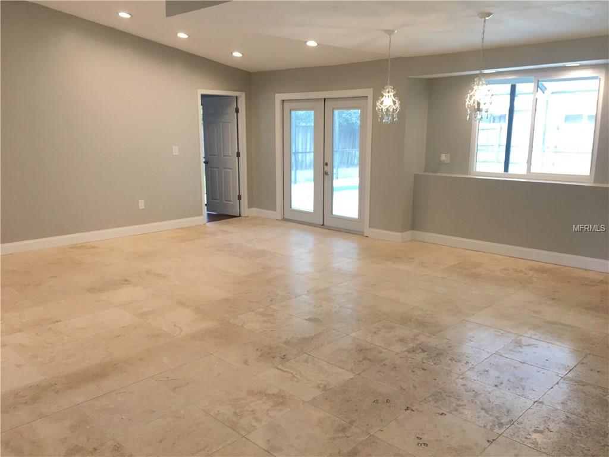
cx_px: 304
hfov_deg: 61.7
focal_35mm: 29
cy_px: 228
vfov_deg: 48.2
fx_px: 510
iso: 40
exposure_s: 1/30
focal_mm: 4.15
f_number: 2.2
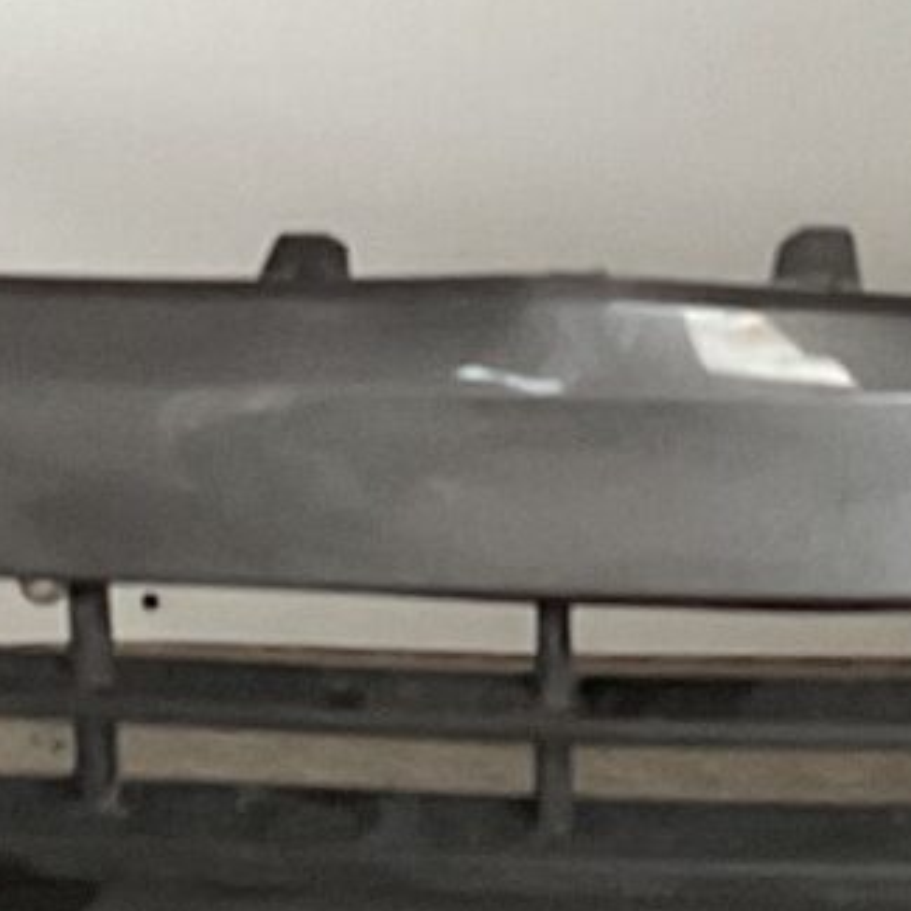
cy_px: 118
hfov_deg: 8.6
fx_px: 6014
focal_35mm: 202
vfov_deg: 8.6
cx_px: 684
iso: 125
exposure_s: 1/50
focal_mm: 3
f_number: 1.8
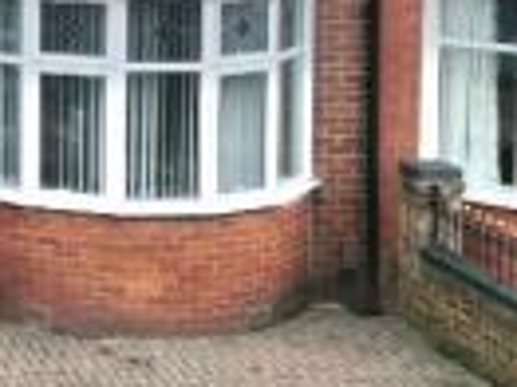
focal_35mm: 107
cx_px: -405
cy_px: -101
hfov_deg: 15.8
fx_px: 1597
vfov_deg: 13.4
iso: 140
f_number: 1.7
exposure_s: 1/1000
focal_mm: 6.72
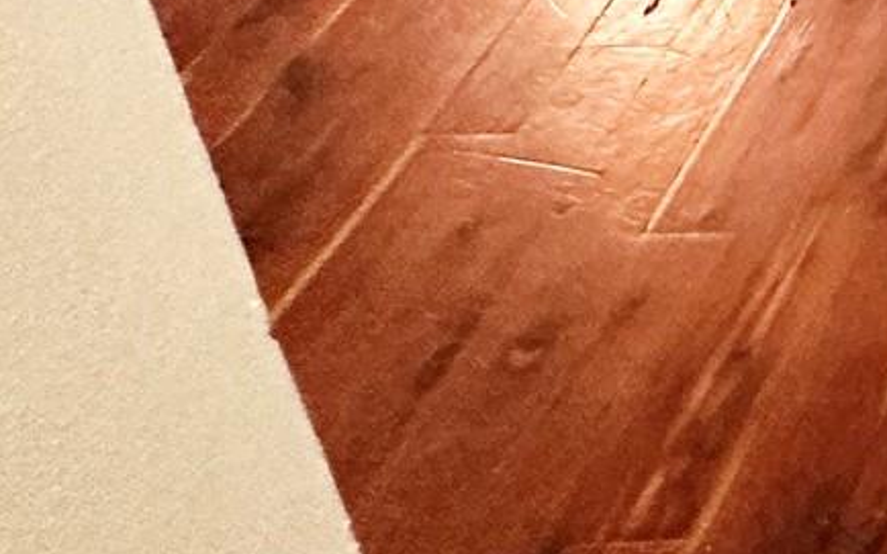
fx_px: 1692
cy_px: -785
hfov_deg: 18.5
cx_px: 1794
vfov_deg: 13.5
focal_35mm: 70
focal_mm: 2.22
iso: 250
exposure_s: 1/60
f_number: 2.2
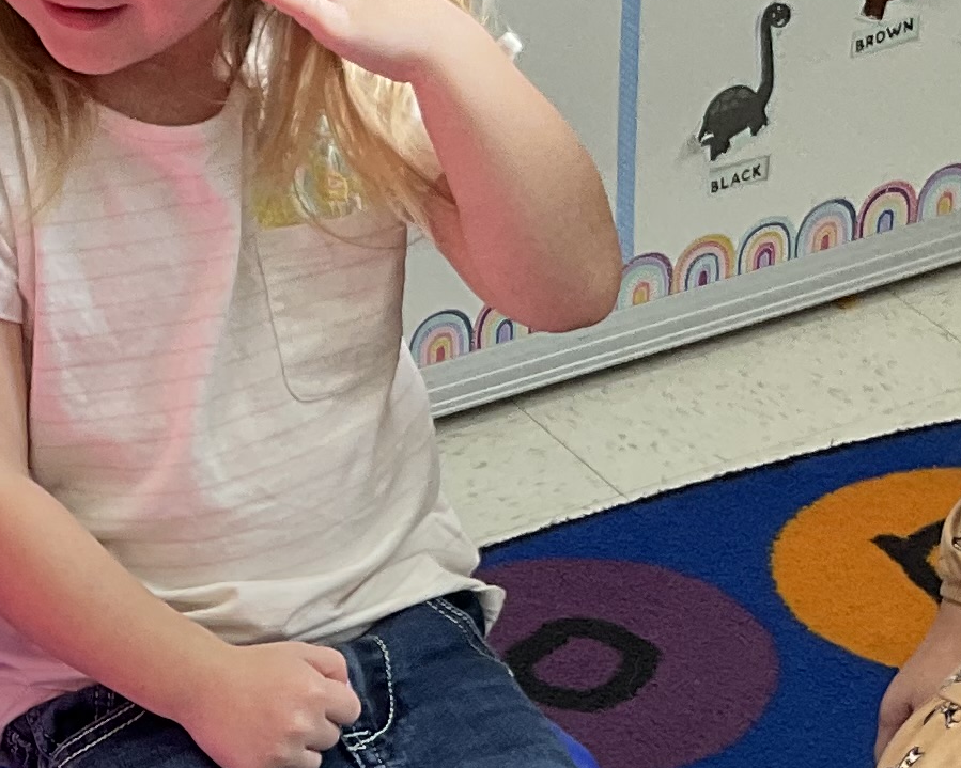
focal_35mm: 127
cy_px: 984
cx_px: 120
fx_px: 3612
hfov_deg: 15.0
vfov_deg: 11.8
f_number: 1.8
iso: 32
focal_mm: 3
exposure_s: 1/120
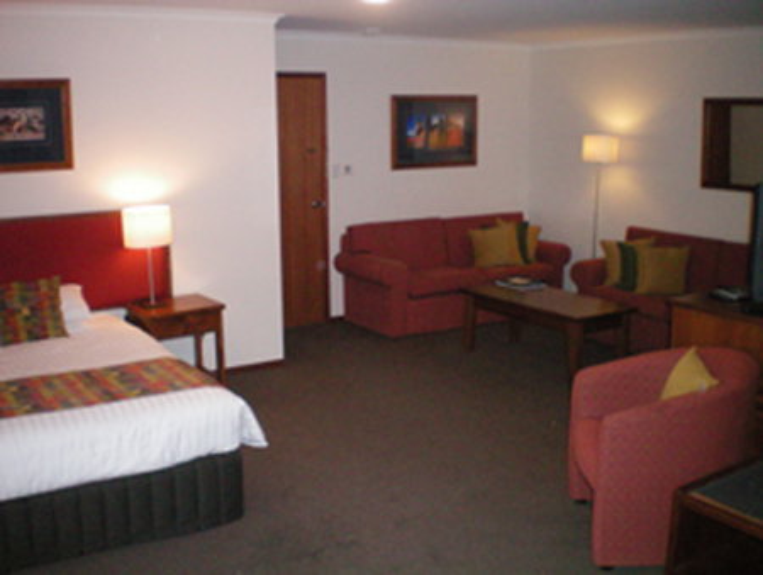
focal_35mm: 38
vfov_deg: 37.8
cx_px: 382
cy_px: 288
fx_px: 839
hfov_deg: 48.9
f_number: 3.1
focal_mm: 6.3
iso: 400
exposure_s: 1/60
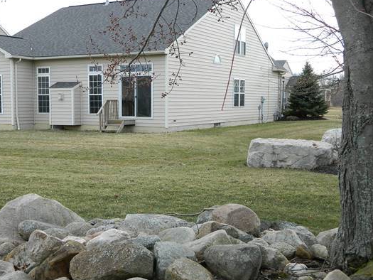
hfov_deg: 38.0
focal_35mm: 50
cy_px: 149
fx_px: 539
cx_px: 148
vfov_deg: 29.1
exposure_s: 1/125
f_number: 3.5
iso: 80
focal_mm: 7.3
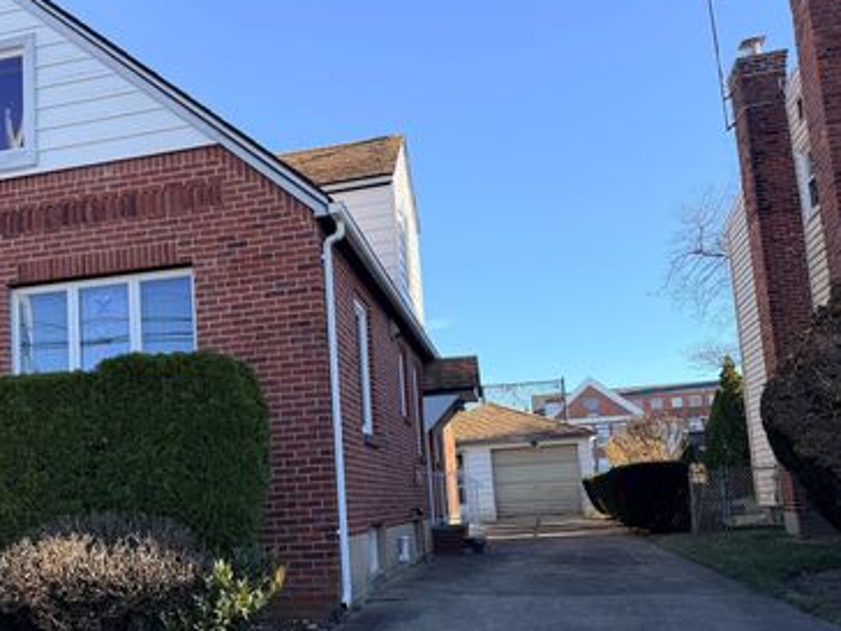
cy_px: 406
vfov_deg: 42.5
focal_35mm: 33
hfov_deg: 54.9
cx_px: 335
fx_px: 802
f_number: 1.78
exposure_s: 1/1385
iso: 80
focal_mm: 6.76
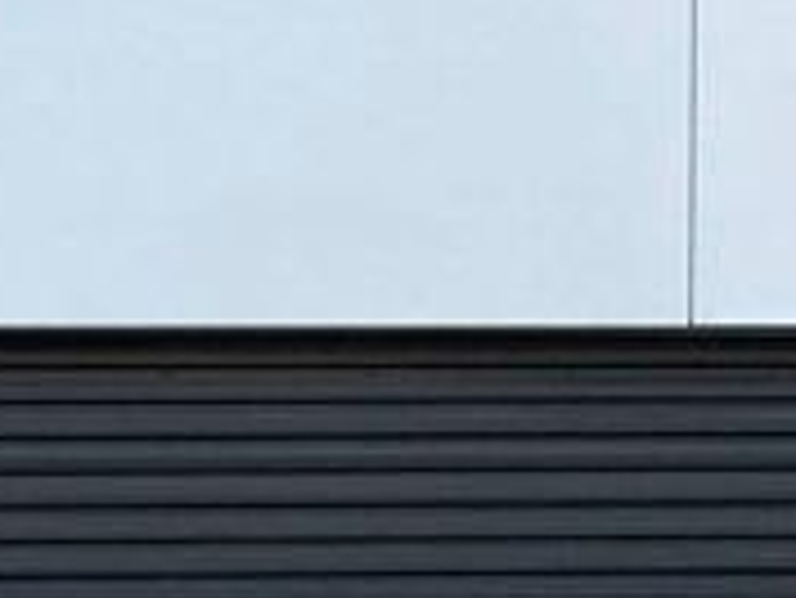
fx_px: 3728
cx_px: -283
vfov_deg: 8.7
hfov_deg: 11.8
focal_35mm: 162
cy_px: 1183
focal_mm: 3.99
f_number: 1.8
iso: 50
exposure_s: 1/121
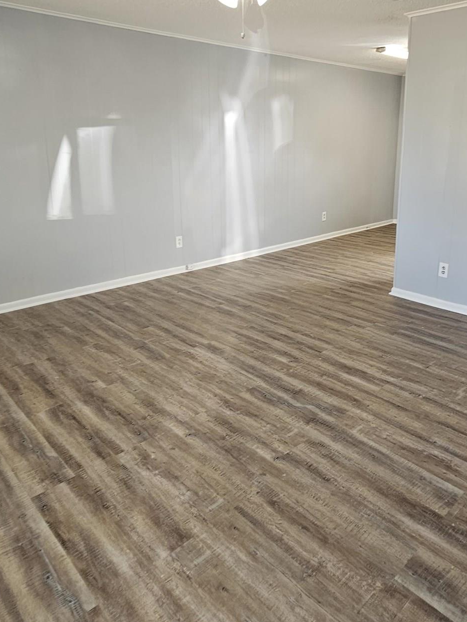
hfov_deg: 56.5
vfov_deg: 70.6
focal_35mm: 24
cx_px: 274
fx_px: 432
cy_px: 238
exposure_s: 1/60
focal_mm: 2.2
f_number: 2.2
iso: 80
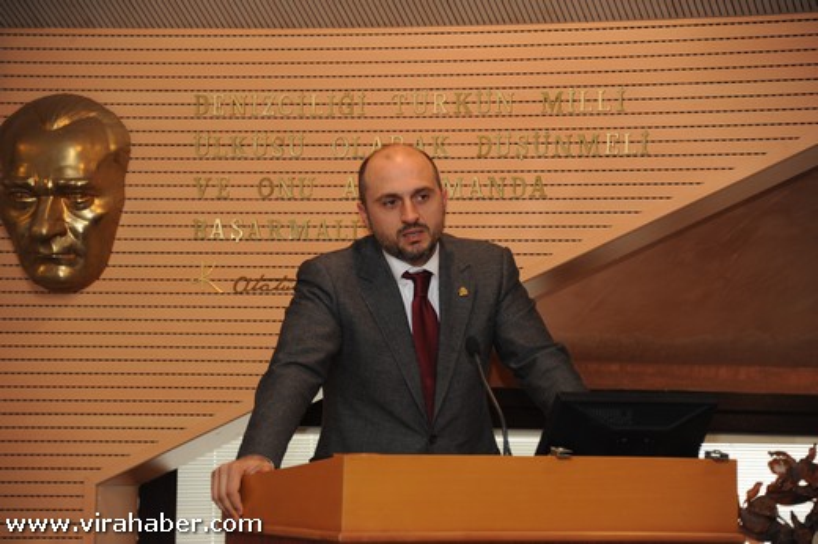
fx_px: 3406
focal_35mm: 150
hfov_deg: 13.7
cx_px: 409
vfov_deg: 9.1
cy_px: 272
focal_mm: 150
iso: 800
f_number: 5.6
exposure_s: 1/60
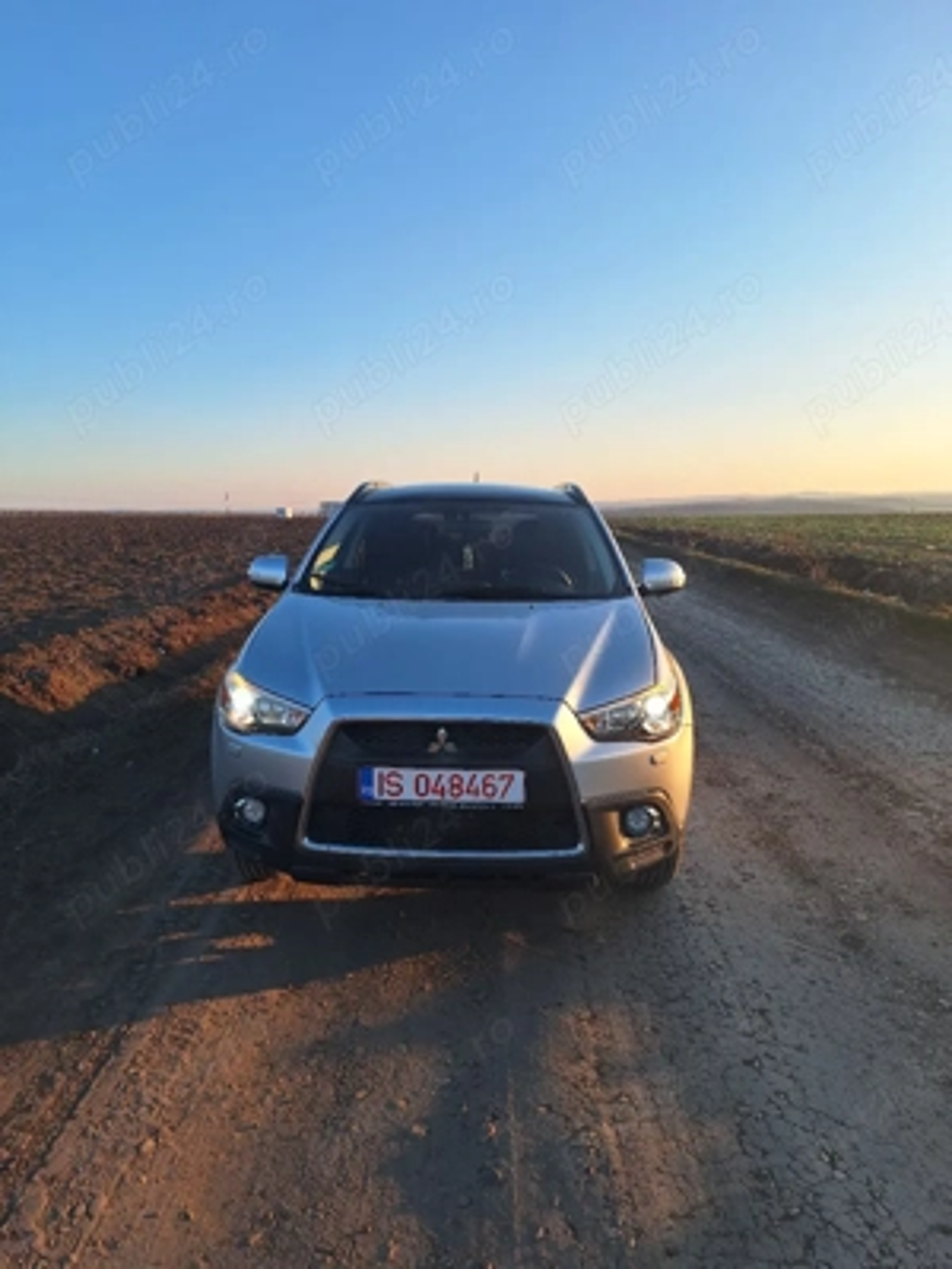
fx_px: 843
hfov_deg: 58.9
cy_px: 634
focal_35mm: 23
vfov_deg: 73.9
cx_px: 476
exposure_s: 1/1000
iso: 40
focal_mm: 5.54
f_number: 1.8
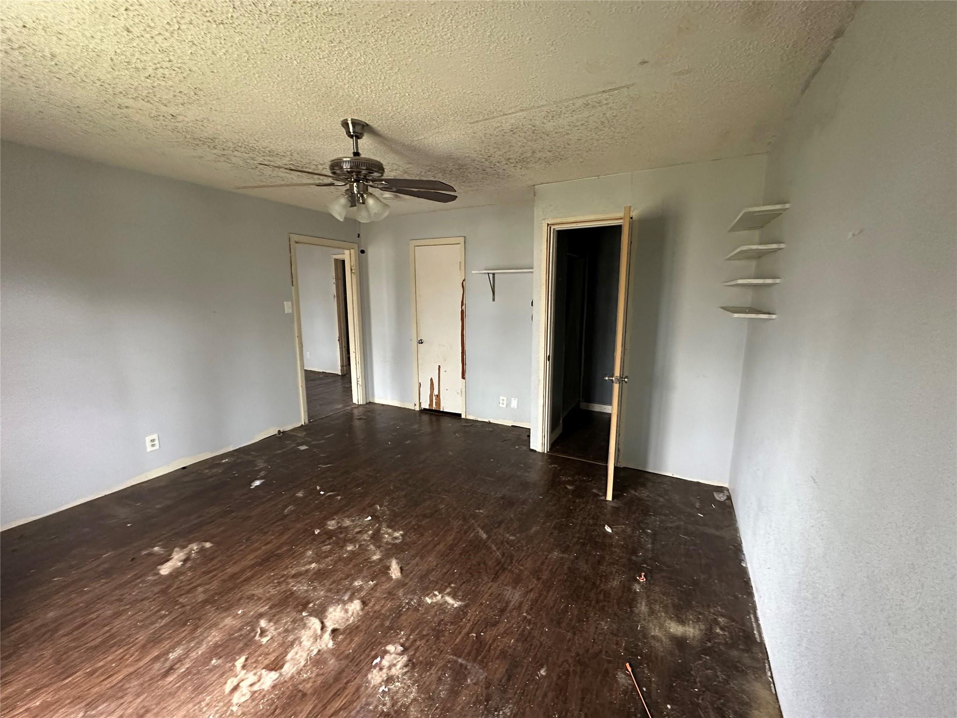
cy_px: 359
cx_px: 478
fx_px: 387
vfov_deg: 85.7
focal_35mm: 14
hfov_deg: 102.1
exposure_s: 1/60
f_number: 2.2
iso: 800
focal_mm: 2.22
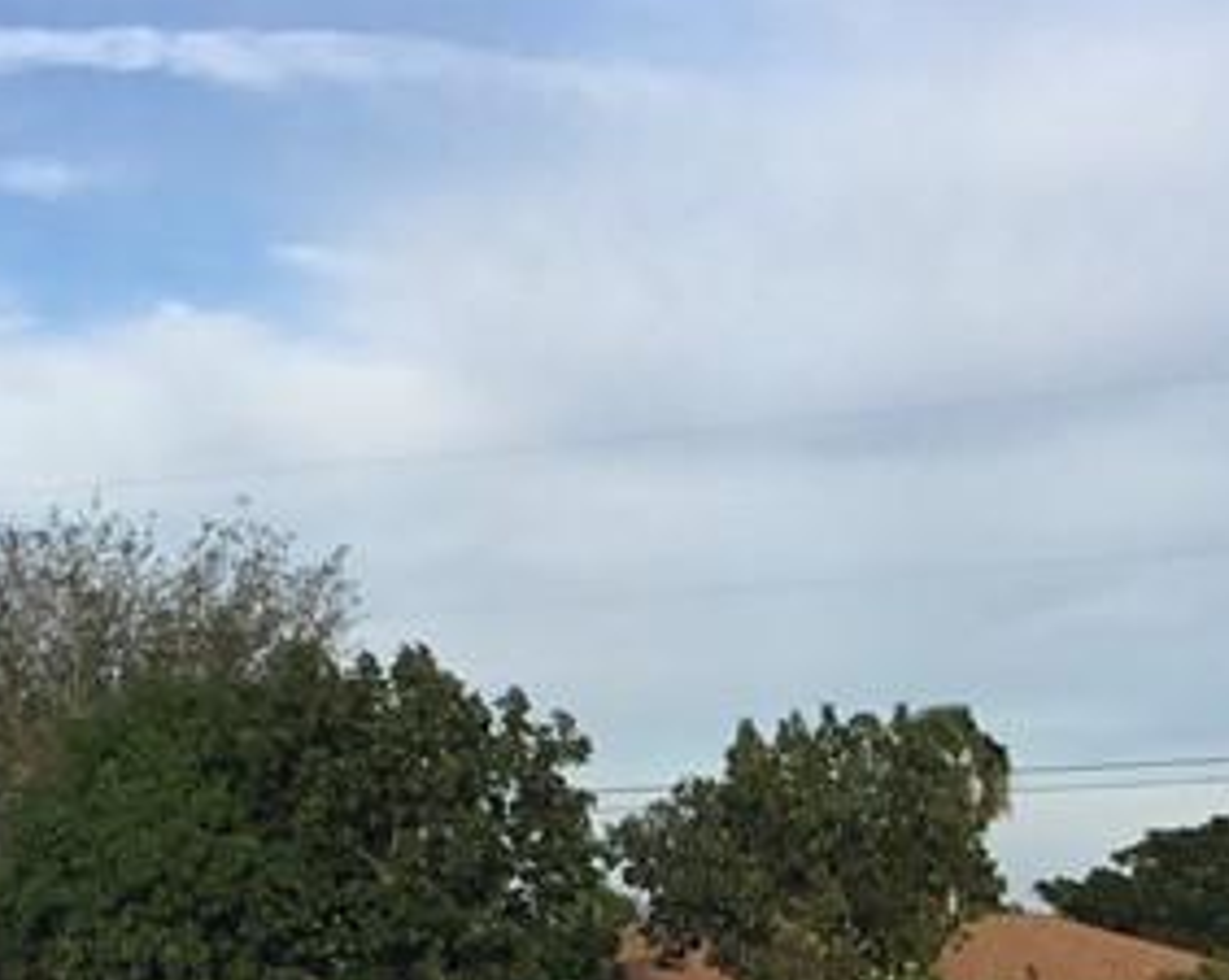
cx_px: 649
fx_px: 3997
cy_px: 1241
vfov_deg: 13.5
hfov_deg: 17.5
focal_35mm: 110
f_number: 2.4
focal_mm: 3.3
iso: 25
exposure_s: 1/905
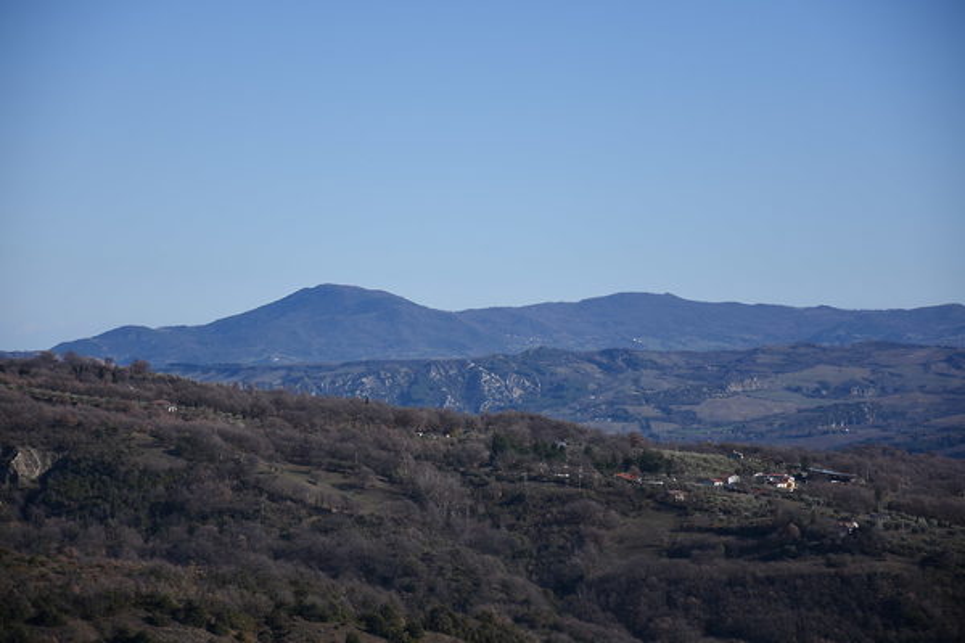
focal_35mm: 158
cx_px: 482
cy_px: 322
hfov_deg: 13.0
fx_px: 4222
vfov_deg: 8.7
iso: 100
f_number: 5.6
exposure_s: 1/800
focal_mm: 105
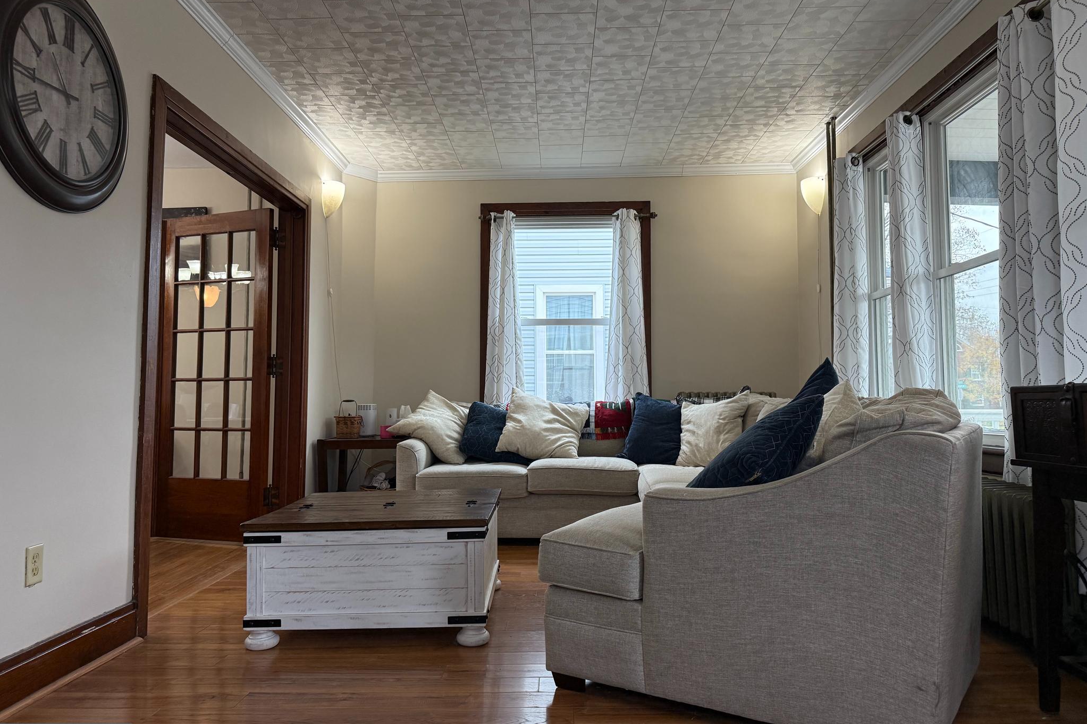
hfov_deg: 71.5
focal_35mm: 25
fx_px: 755
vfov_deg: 51.3
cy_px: 359
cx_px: 544
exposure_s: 1/120
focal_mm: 6.76
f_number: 1.78
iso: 200
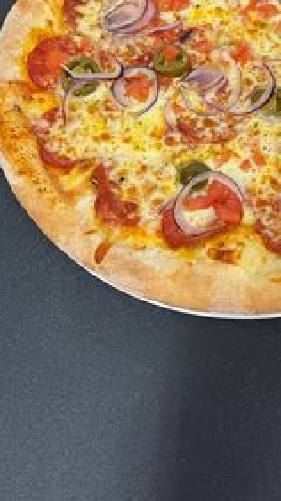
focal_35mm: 43
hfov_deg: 26.9
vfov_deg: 45.8
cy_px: 128
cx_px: 245
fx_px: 570
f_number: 1.6
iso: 200
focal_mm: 5.1
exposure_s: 1/50
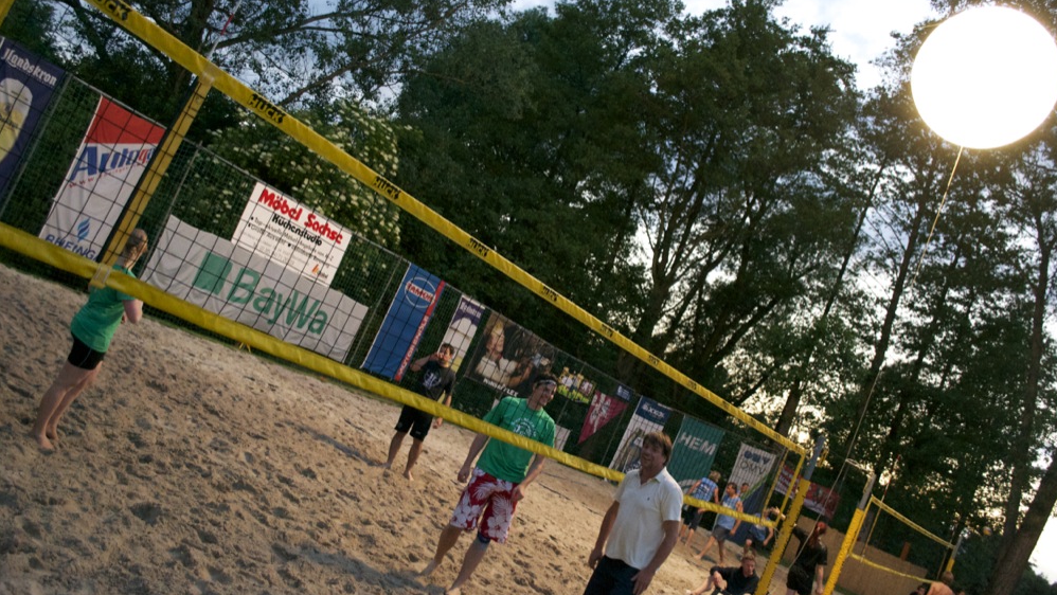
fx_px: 813
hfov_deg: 66.0
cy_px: 254
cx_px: 541
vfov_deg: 40.1
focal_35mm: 29
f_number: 3.5
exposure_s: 1/100
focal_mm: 18
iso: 3200
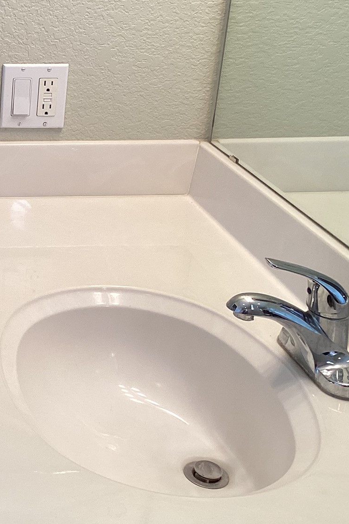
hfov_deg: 21.2
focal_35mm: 59
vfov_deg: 33.9
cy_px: 242
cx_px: -84
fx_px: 858
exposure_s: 1/60
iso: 80
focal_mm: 3.3
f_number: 2.4
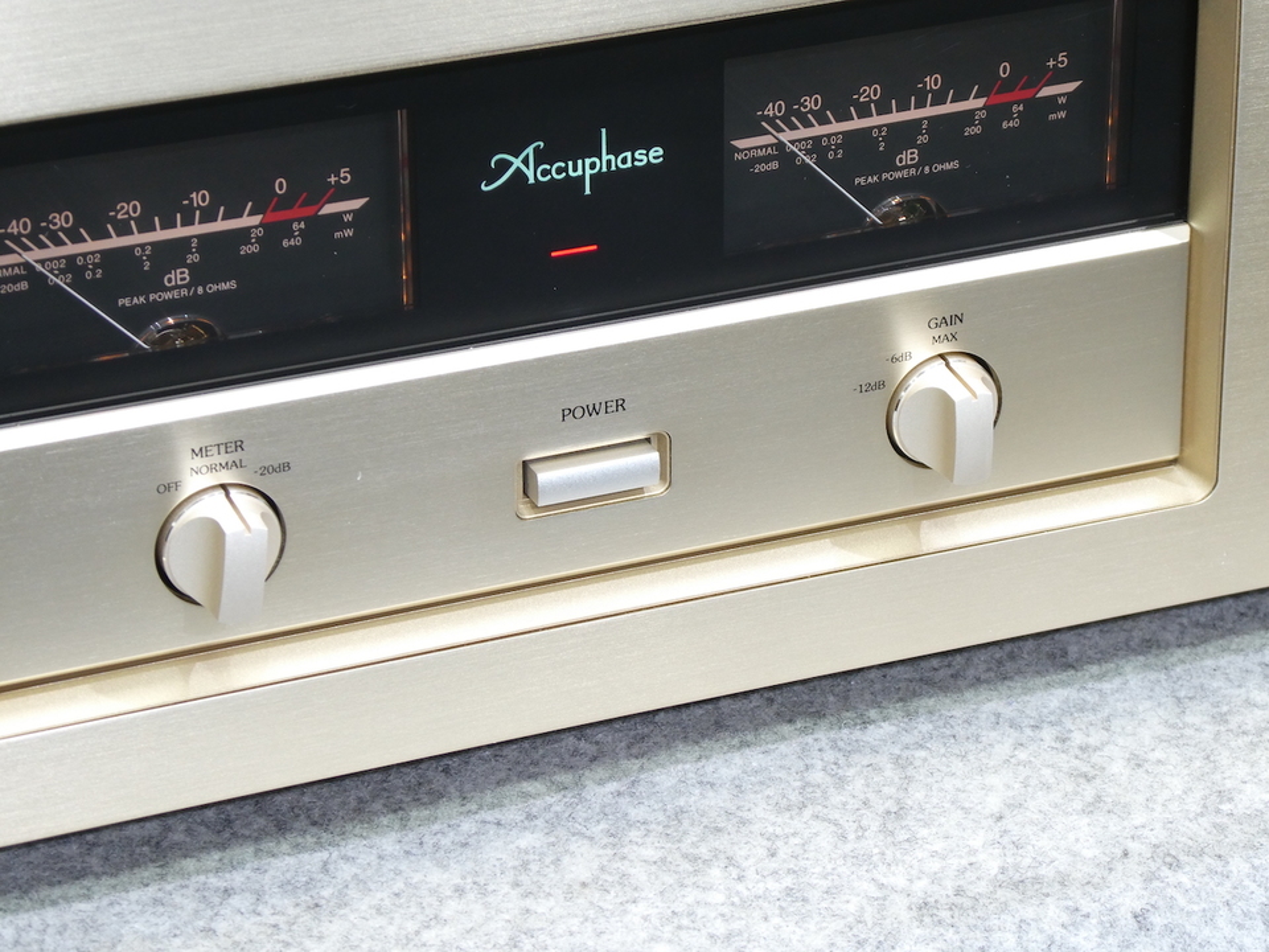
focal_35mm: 135
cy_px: 476
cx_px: 634
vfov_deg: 11.0
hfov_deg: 14.6
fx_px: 4949
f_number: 5.3
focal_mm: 24.2
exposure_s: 1/5
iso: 200
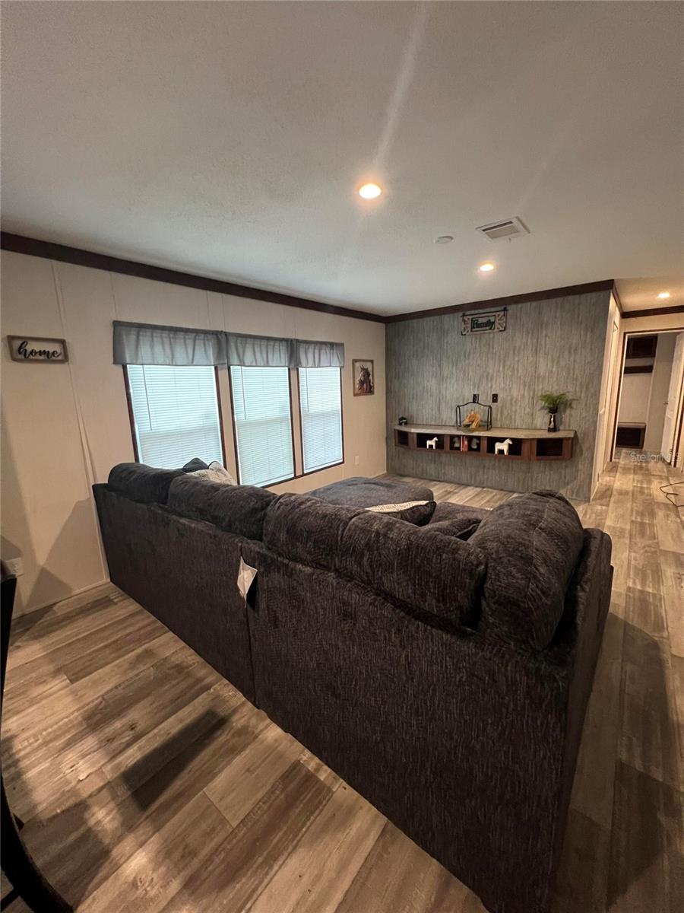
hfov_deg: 89.9
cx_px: 342
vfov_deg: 106.2
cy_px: 456
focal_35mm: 13
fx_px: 343
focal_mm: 1.57
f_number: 1.8
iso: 500
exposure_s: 1/60
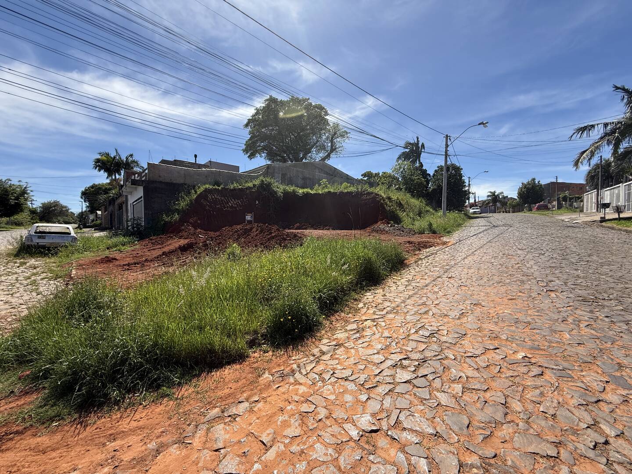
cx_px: 316
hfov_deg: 102.1
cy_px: 237
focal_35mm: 14
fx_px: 256
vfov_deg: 85.7
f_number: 2.2
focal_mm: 2.22
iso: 50
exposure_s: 1/1431
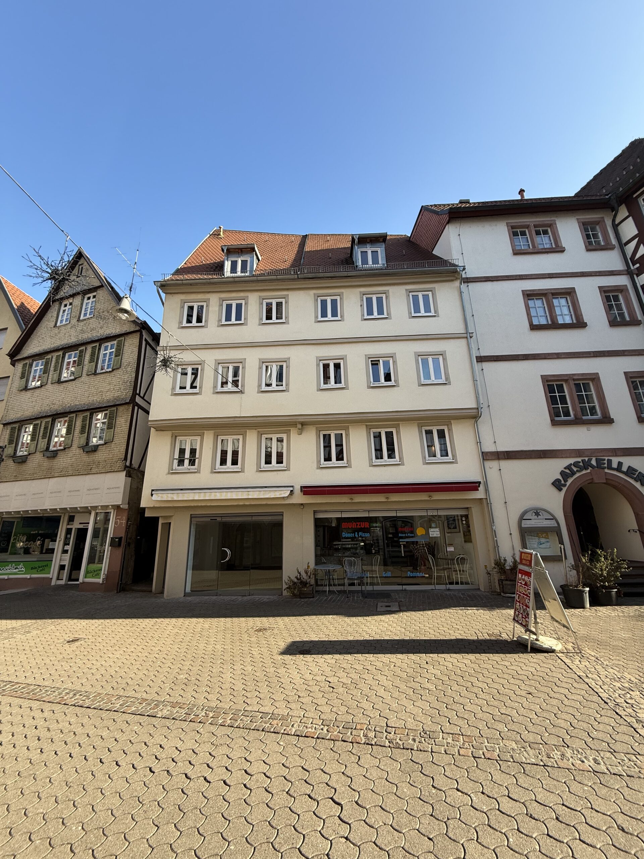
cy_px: 430
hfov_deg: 85.7
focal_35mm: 14
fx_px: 347
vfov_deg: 102.1
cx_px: 322
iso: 50
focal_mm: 2.22
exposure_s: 1/376
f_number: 2.2
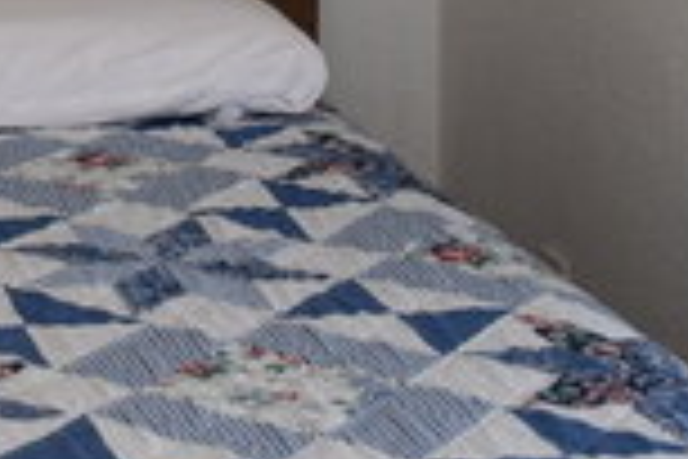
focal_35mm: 113
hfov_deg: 16.3
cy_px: -317
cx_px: -396
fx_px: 2159
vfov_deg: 11.4
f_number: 5
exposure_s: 1/100
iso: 400
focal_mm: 18
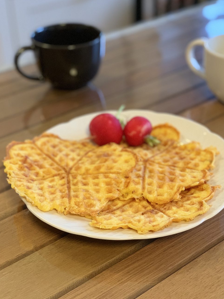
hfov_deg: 25.2
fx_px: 501
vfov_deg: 33.2
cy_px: 155
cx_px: 122
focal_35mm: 58
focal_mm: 6
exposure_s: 1/50
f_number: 2.4
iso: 250
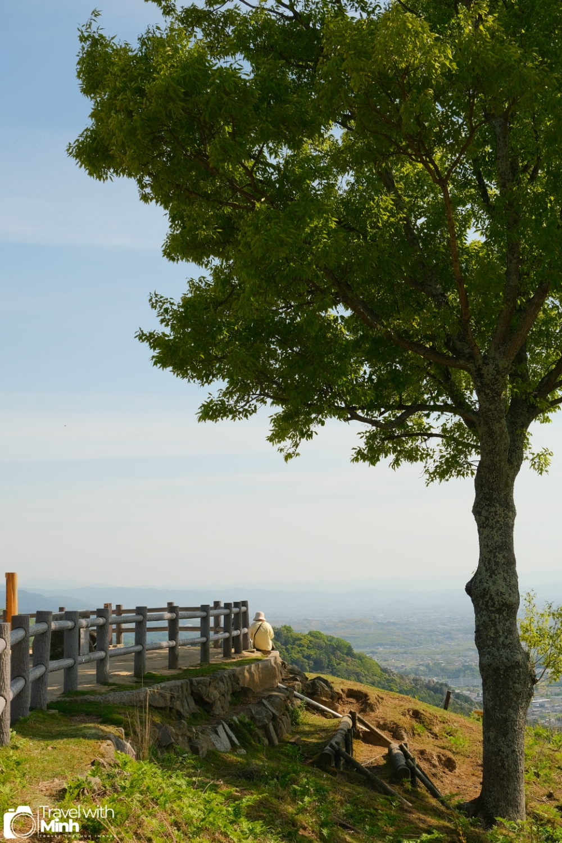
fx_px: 1030
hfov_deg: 30.5
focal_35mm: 44
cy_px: 422
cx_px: 281
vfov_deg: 44.5
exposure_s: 1/900
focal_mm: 29.2
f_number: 5.6
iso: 400
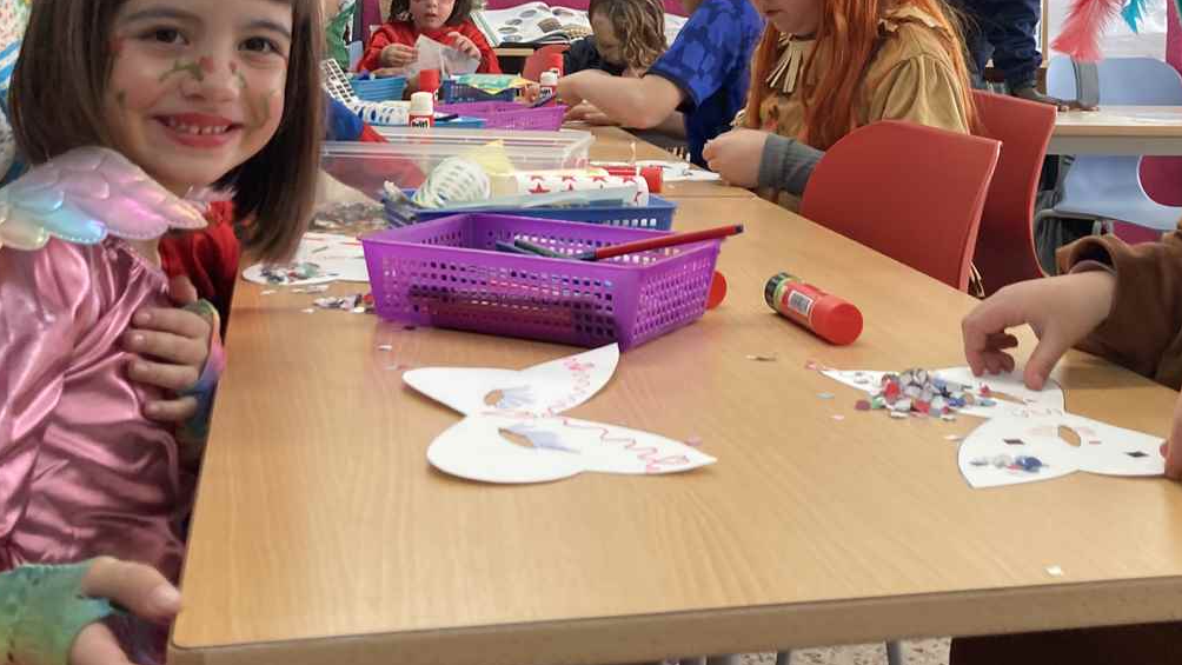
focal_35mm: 49
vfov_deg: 23.2
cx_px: 691
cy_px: -29
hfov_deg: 42.0
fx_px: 1536
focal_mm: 3.99
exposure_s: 1/50
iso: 50
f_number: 1.8
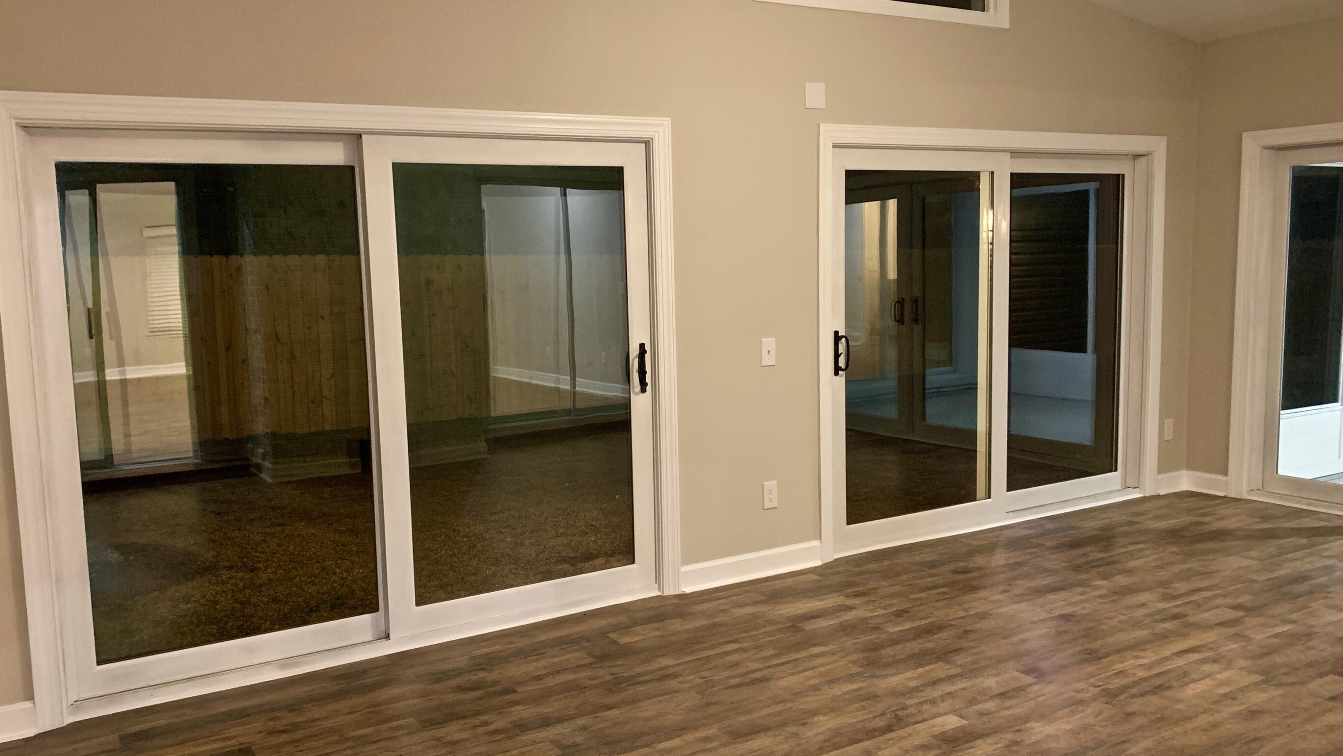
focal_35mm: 31
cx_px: 630
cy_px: 378
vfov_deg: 37.8
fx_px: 1104
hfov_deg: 62.6
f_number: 1.8
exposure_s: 1/30
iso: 640
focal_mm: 4.25
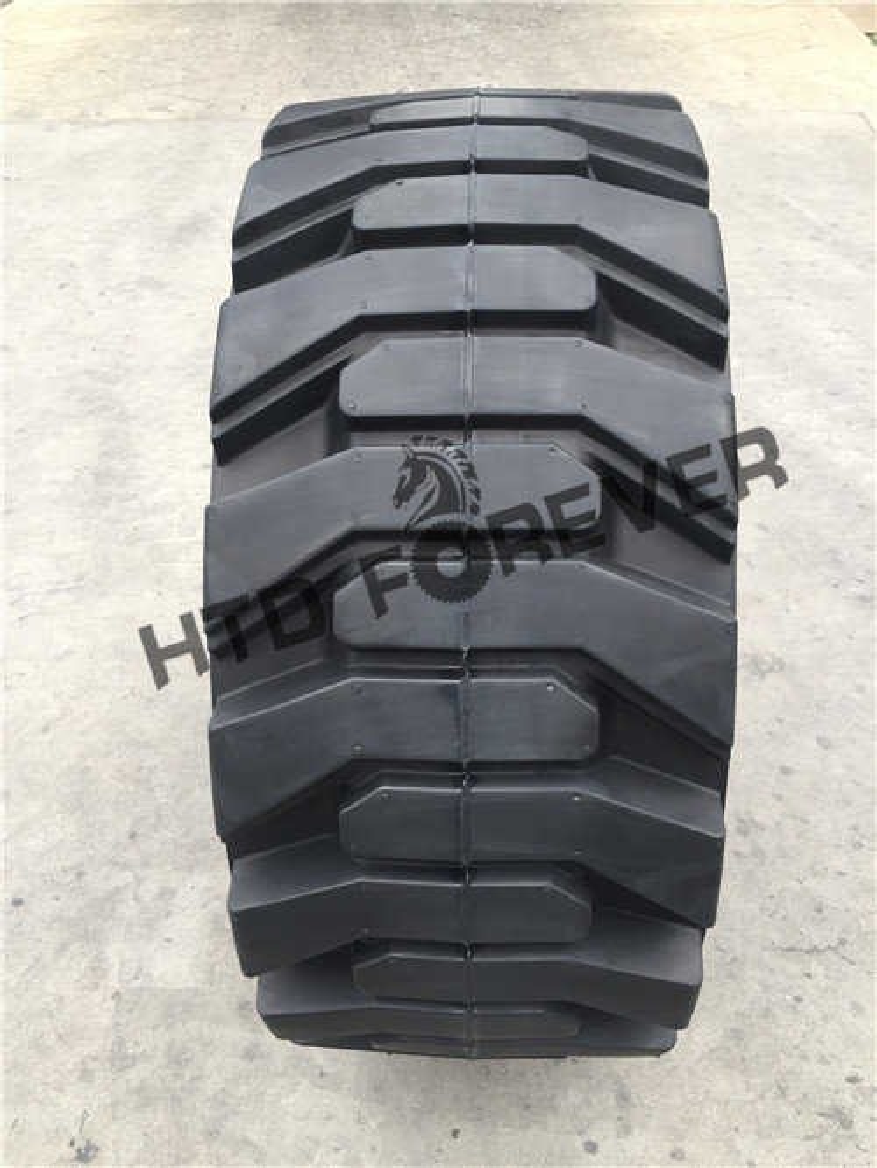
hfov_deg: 48.3
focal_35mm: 29
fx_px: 979
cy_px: 584
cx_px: 438
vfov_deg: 61.6
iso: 40
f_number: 2.2
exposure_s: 1/100
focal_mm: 4.15
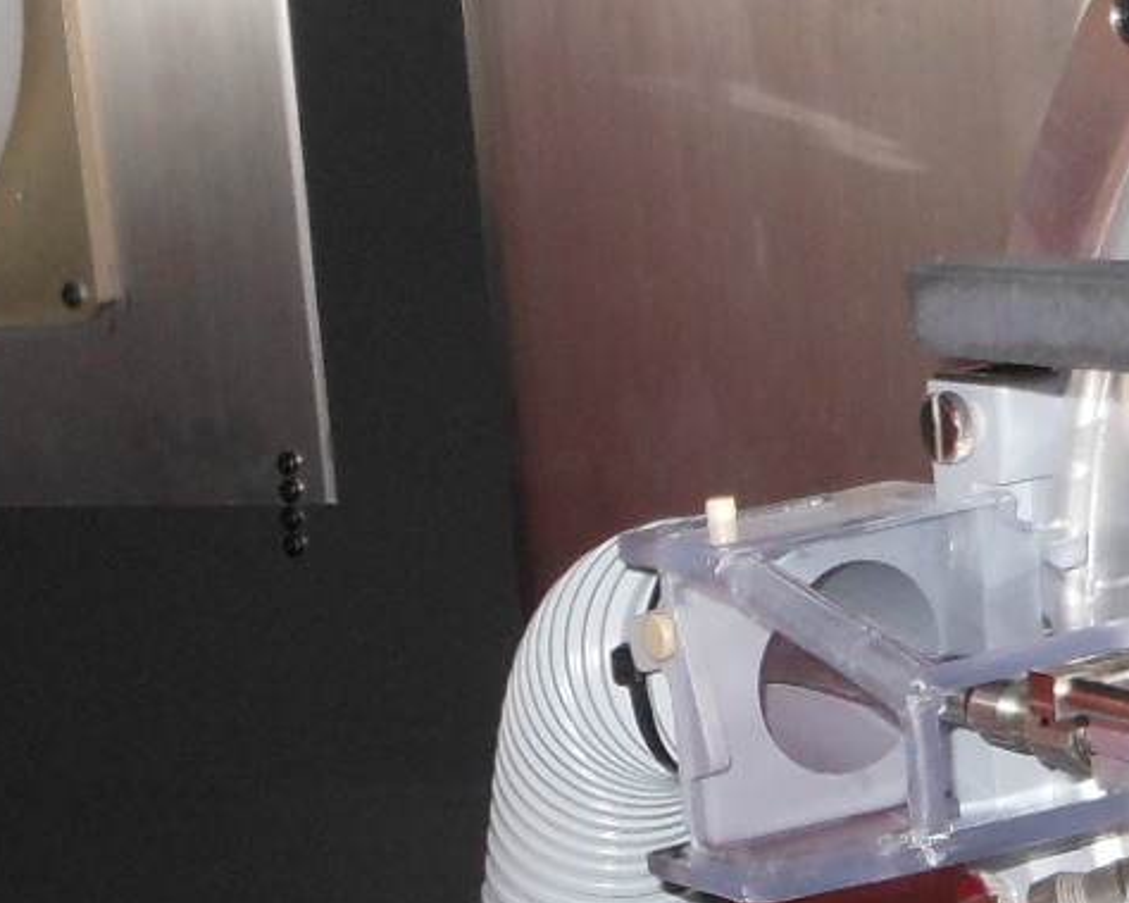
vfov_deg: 12.9
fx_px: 3942
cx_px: 119
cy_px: 951
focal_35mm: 118
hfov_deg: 16.1
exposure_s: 1/25
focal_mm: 5
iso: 200
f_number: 3.7
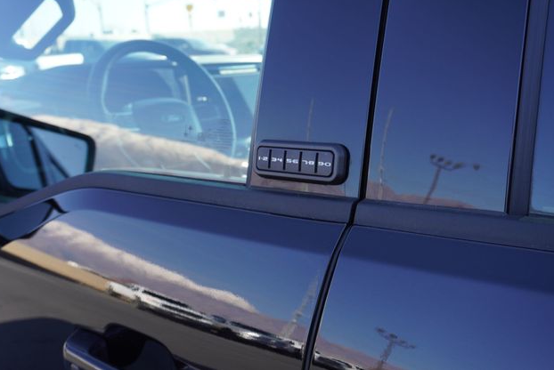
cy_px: 181
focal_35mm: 36
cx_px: 273
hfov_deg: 53.7
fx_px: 547
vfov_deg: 37.4
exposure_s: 1/100
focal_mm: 23
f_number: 5
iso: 100
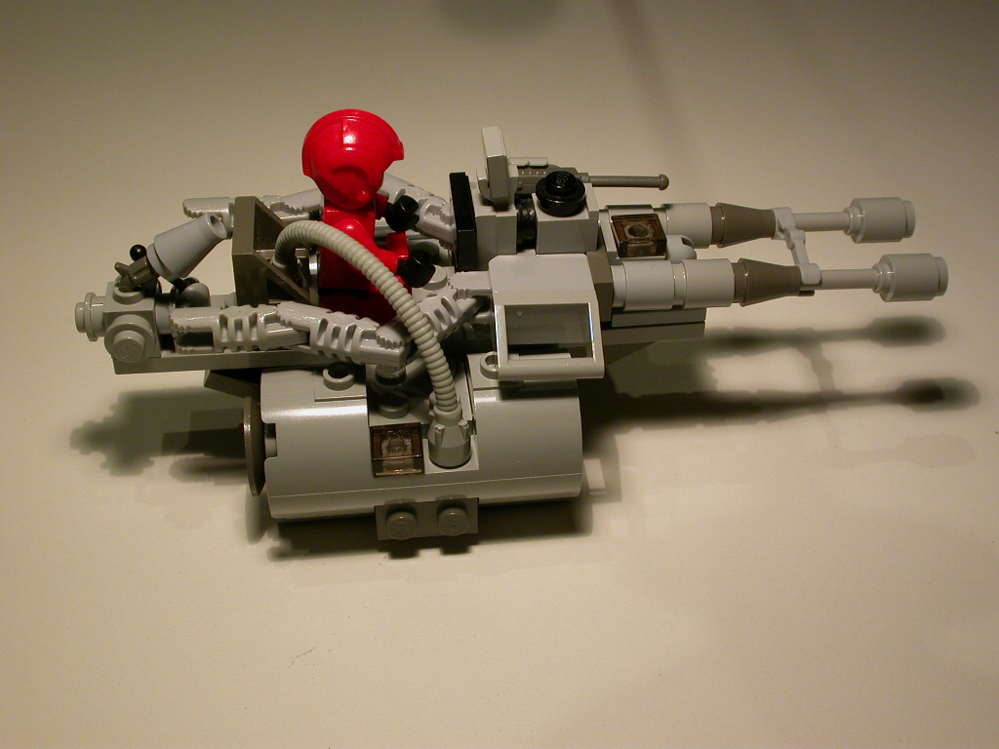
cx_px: 500
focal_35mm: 49
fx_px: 1414
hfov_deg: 38.9
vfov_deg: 29.7
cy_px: 374
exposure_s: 1/105
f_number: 4.6
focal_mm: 10.2
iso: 100
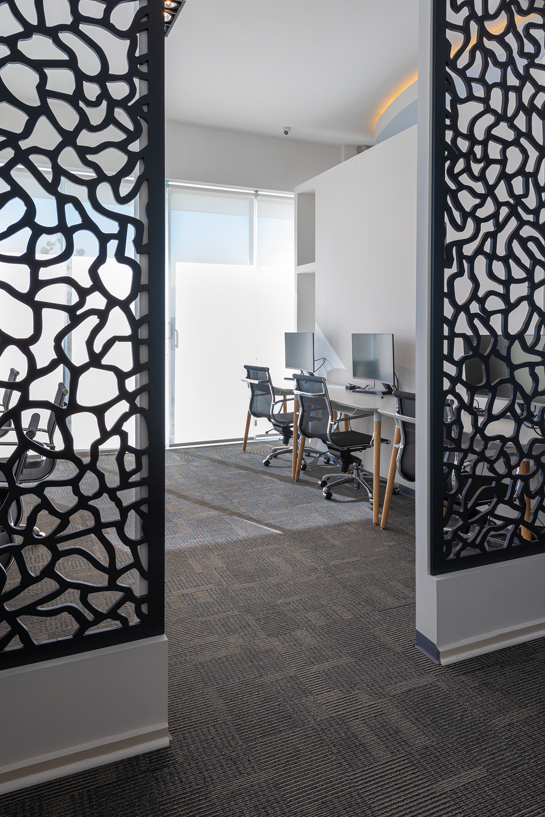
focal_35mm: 24
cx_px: 272
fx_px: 544
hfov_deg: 53.2
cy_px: 408
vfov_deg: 73.7
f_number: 11
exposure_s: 1/13
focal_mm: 24
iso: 200
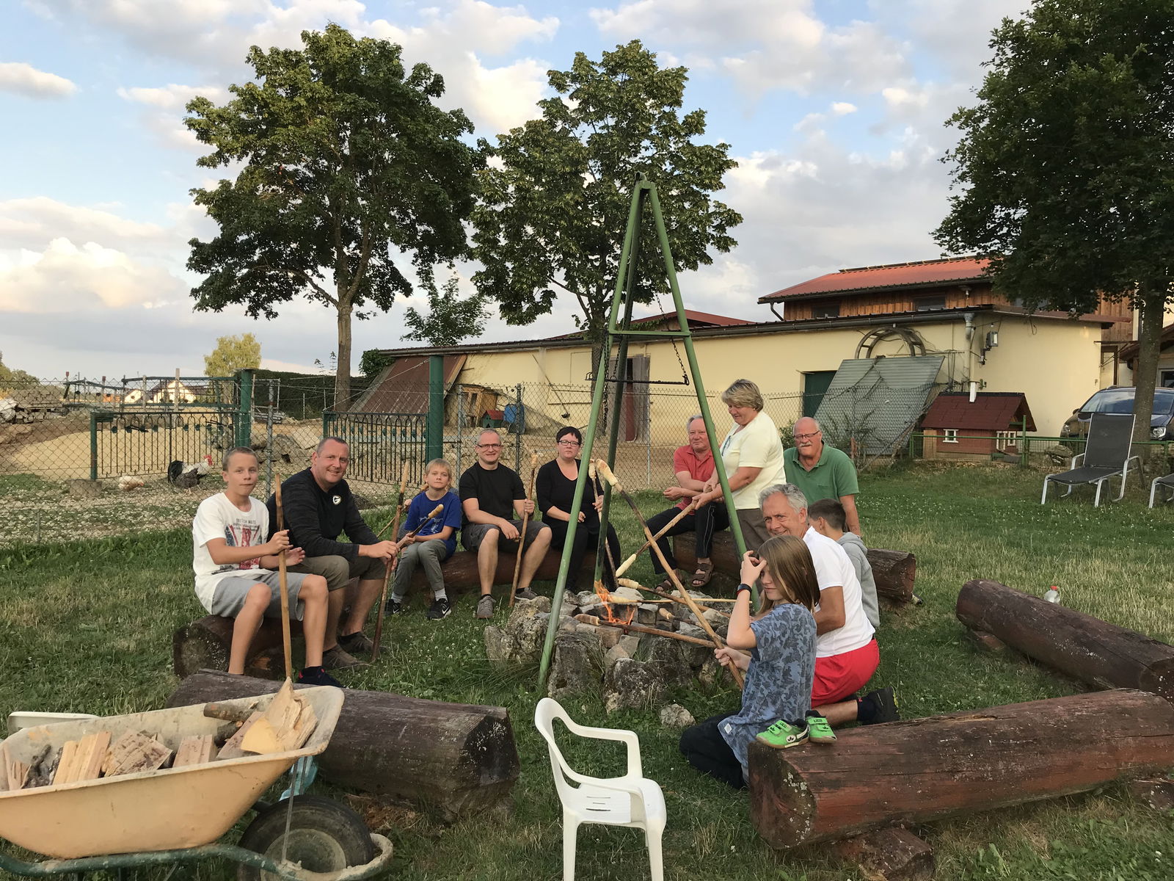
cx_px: 587
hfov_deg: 63.4
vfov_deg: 49.7
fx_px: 950
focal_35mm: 28
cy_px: 440
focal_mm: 3.99
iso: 20
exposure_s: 1/396
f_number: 1.8
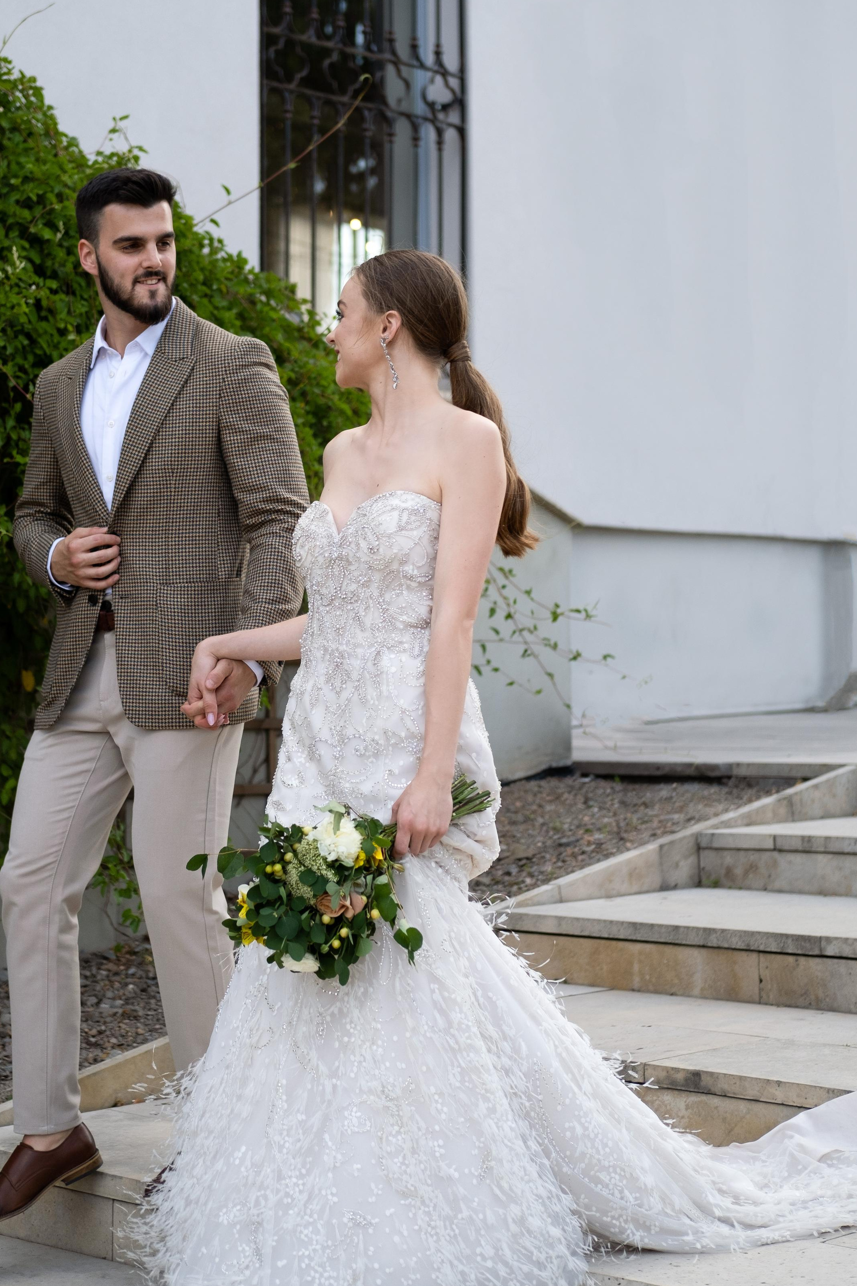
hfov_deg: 20.0
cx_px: 349
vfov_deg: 29.6
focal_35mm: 68
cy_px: 511
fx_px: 2428
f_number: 2
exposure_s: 1/900
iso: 160
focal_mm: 35
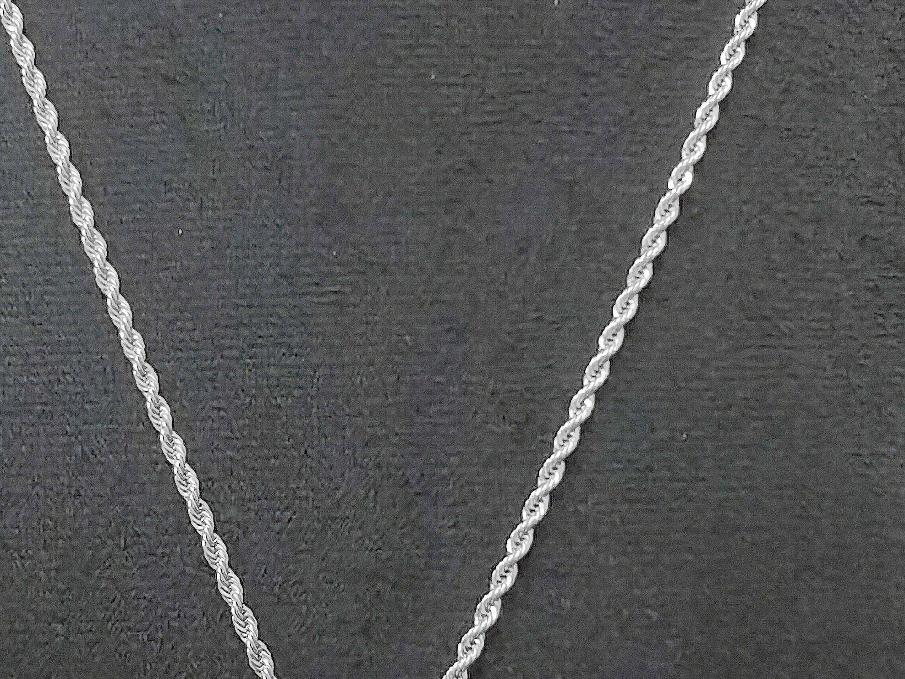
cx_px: 395
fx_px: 1647
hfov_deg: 30.7
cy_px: 276
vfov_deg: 23.3
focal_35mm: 63
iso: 125
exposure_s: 1/50
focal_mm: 2.26
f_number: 2.2
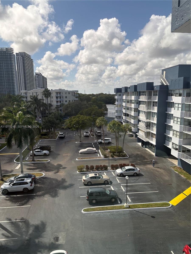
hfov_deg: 53.1
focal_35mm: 26
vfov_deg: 67.3
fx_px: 191
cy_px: 127
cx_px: 96
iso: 50
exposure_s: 1/3279
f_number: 1.6
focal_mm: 5.96
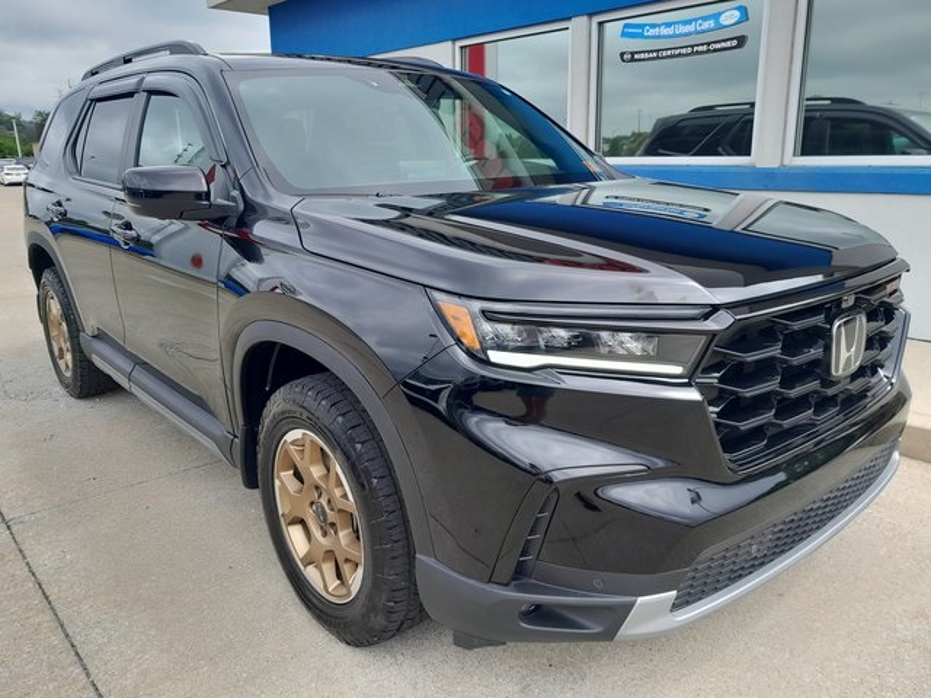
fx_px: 726
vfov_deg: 51.4
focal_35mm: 27
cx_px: 466
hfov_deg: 65.3
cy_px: 349
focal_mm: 4
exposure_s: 1/155
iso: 40
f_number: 1.8
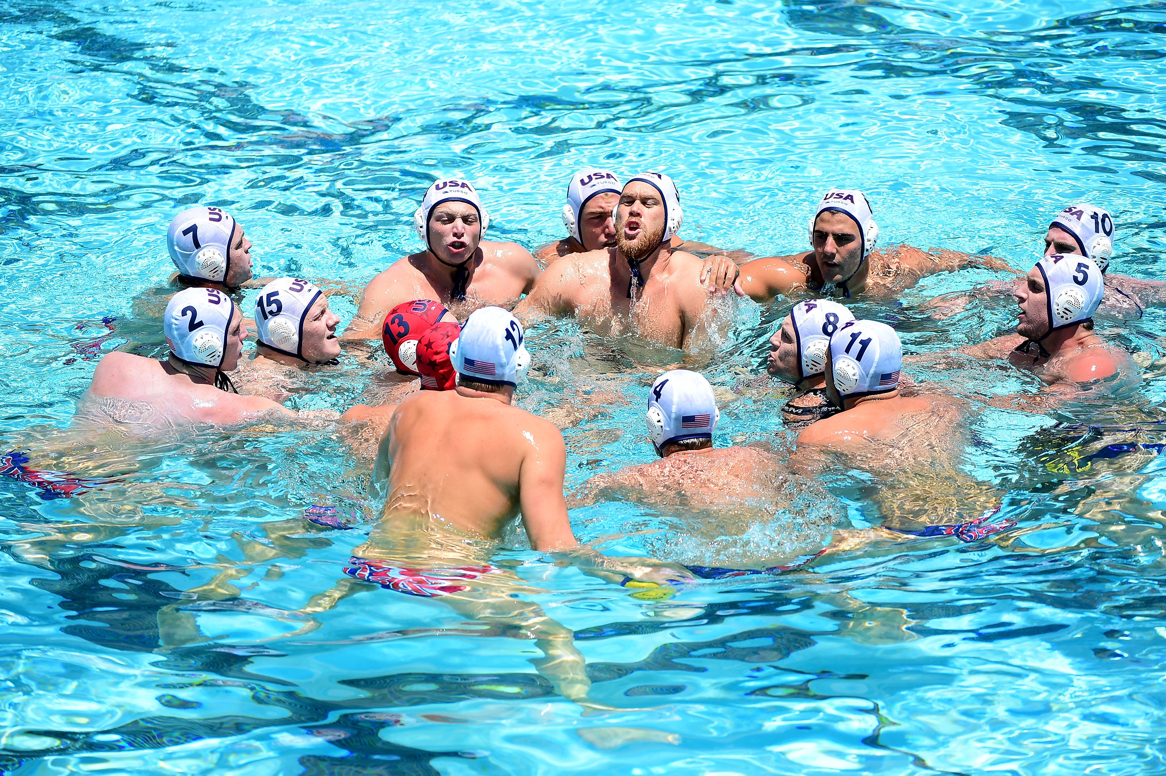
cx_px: 583
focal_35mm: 240
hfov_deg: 8.6
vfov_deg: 5.7
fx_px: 7769
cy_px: 388
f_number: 4
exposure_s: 1/1600
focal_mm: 240
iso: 250
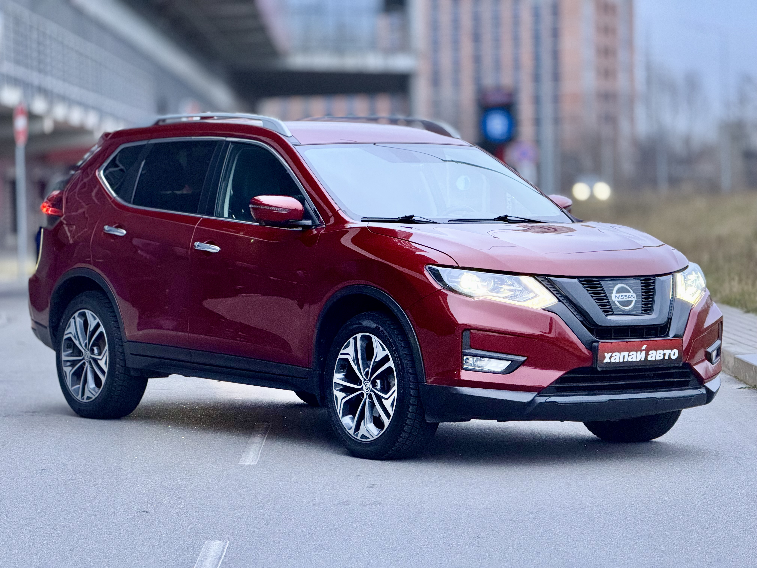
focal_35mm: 120
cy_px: 284
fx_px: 2624
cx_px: 378
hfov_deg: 16.4
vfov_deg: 12.3
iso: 640
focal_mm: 15.66
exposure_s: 1/54
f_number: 2.8
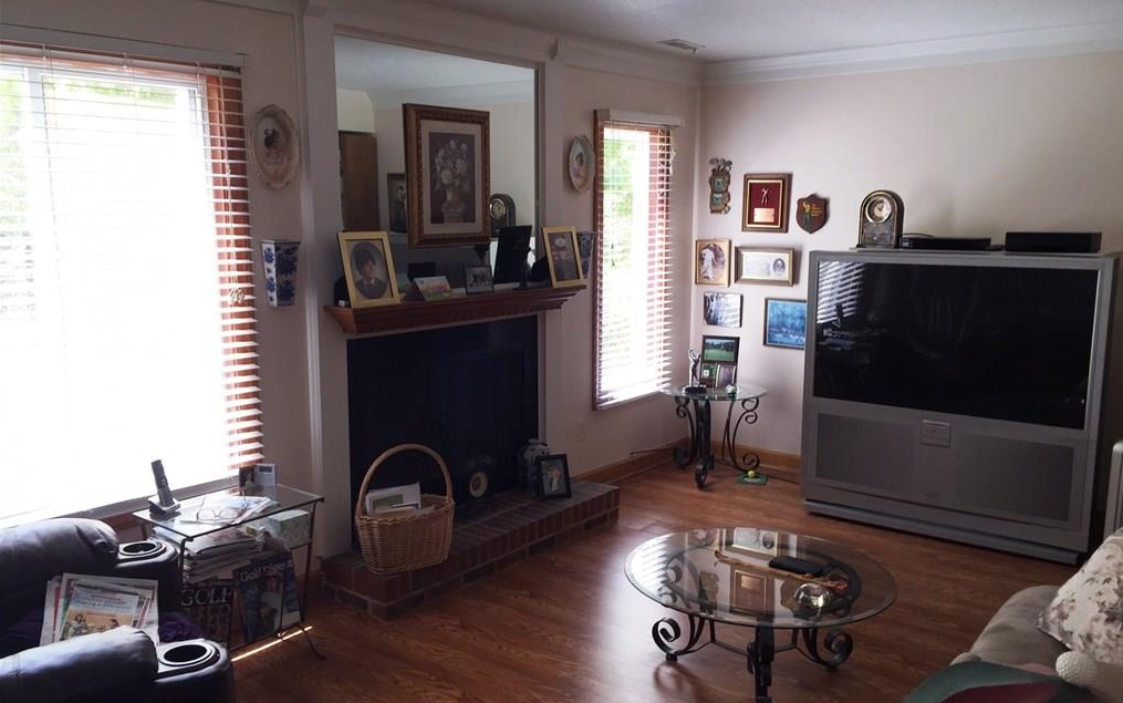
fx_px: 949
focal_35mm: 31
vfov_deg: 40.6
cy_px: 376
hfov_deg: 61.2
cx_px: 565
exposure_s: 1/40
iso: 32
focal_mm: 4.15
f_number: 2.2
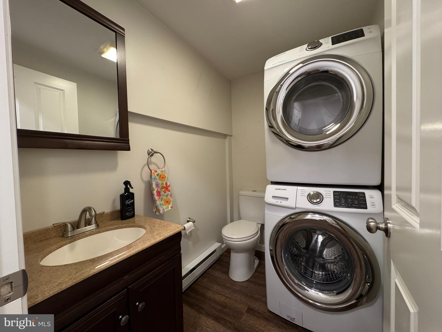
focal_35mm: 14
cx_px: 221
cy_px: 166
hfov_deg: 102.1
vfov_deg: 85.7
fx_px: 179
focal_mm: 2.22
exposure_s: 1/60
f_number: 2.2
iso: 320
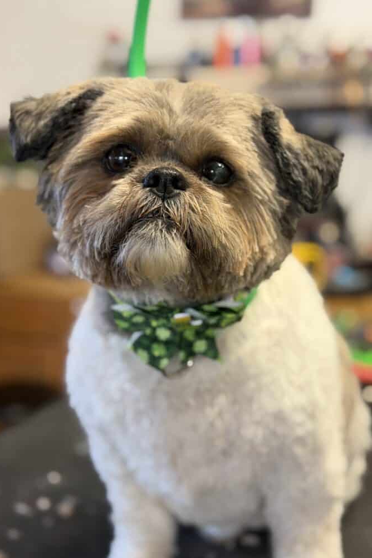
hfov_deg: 26.5
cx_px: 167
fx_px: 790
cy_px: 276
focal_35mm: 51
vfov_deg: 38.9
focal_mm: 6.76
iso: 160
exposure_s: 1/60
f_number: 1.78
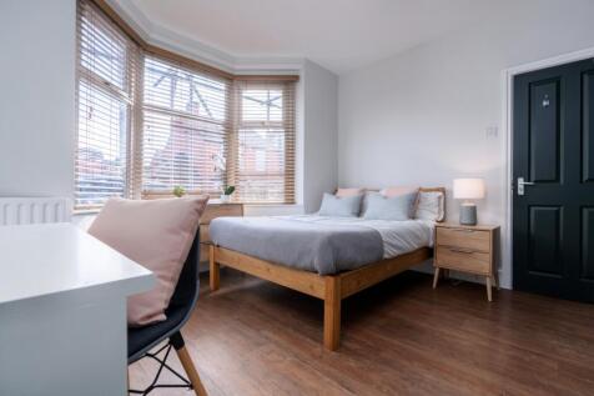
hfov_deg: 96.8
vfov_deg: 73.7
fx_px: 264
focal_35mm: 16
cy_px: 198
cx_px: 297
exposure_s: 1/200
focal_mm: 16
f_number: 7.1
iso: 320
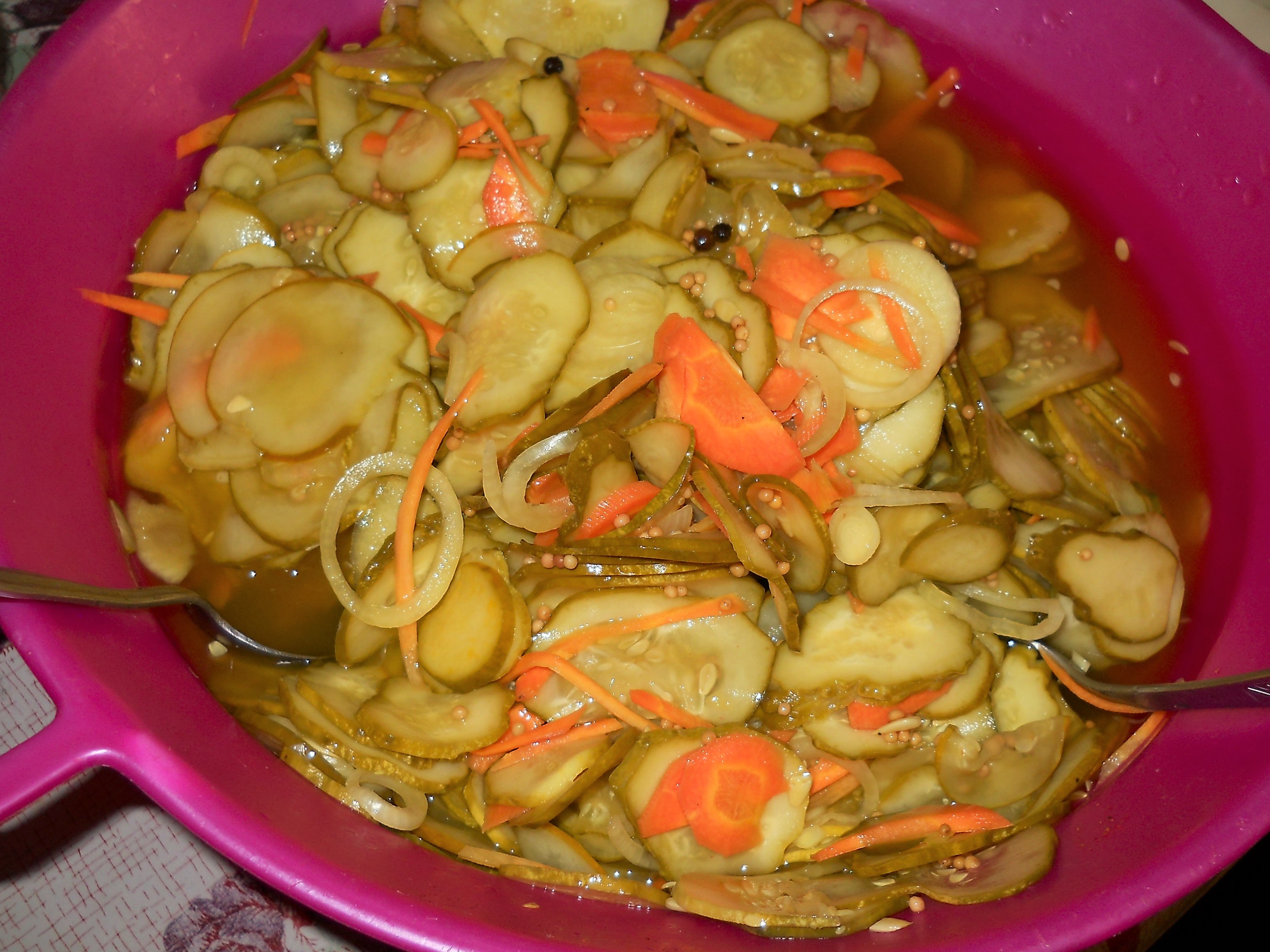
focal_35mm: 43
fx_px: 1578
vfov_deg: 33.6
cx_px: 656
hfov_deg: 43.8
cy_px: 475
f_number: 5.5
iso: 80
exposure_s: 1/30
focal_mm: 6.72
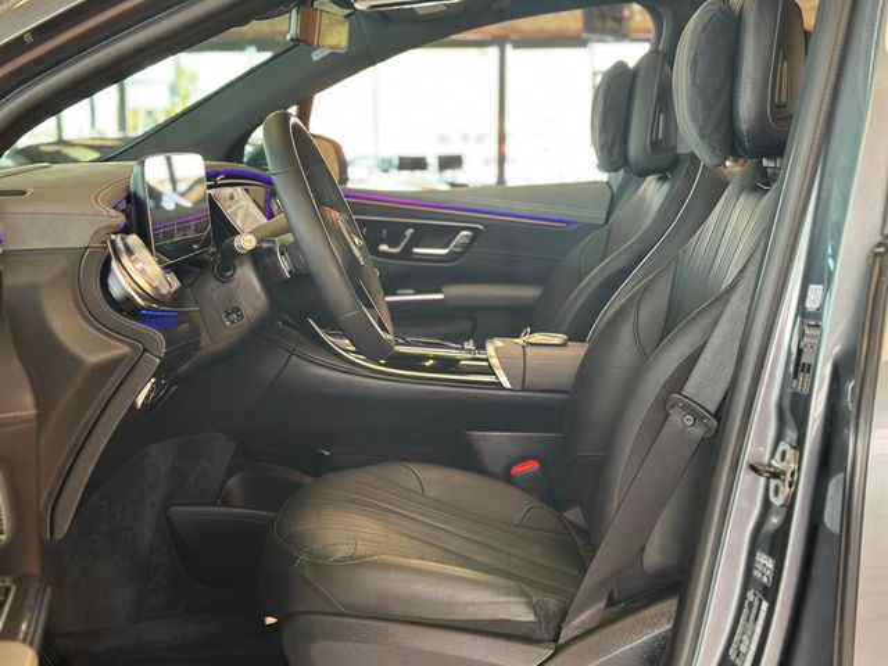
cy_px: 333
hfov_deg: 39.7
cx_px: 444
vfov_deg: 30.3
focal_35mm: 48
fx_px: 1231
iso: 100
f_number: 1.78
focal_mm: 6.86
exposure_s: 1/60
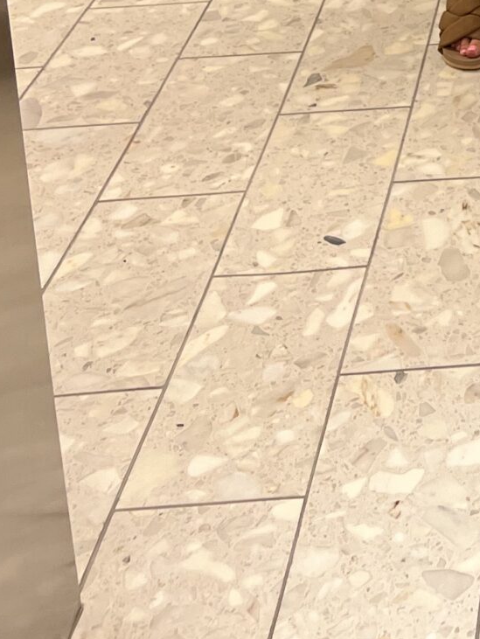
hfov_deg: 14.9
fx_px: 1681
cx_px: 759
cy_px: -436
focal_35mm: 91
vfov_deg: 18.1
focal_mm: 5.7
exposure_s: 1/83
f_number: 1.5
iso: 100
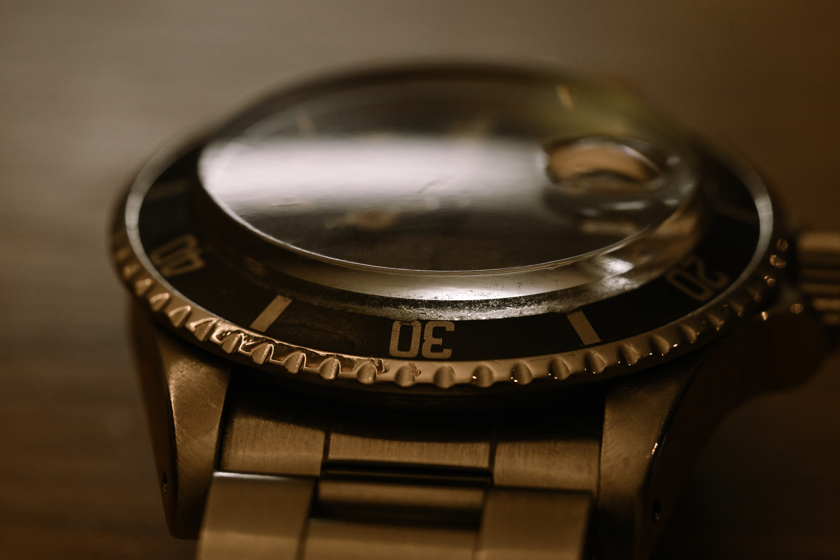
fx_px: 1750
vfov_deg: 18.2
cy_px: 280
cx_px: 420
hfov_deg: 27.0
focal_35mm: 75
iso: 3200
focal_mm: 50
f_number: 2
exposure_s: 1/80
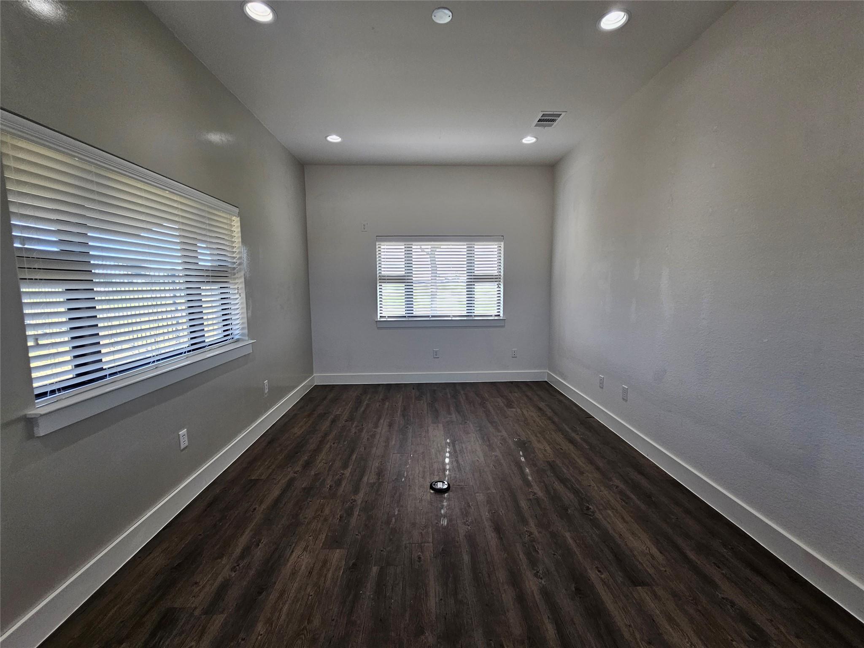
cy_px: 324
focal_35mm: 13
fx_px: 324
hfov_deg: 106.2
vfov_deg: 89.9
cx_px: 432
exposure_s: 1/120
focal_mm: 2.2
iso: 100
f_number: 2.2
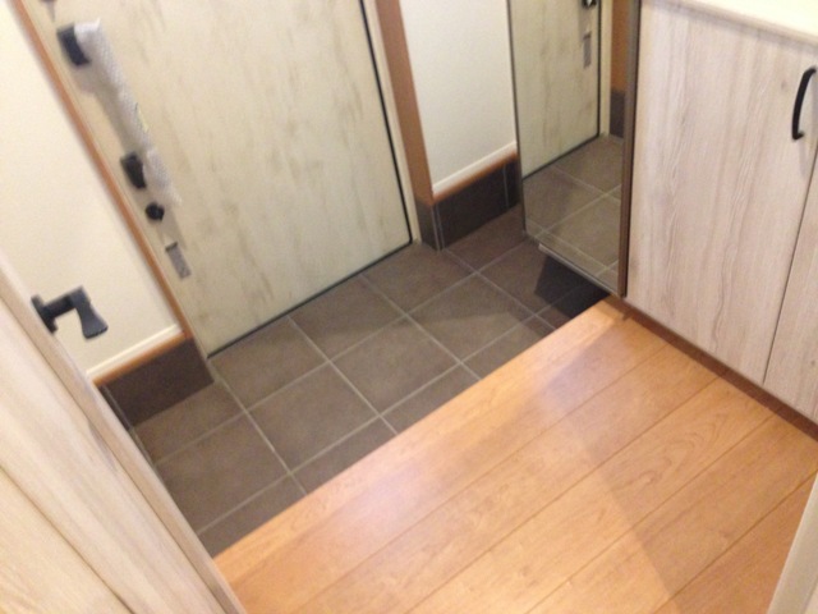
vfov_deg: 42.9
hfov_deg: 55.4
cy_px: 307
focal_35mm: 33
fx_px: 780
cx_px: 409
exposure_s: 1/15
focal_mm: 4.12
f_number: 2.4
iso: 400
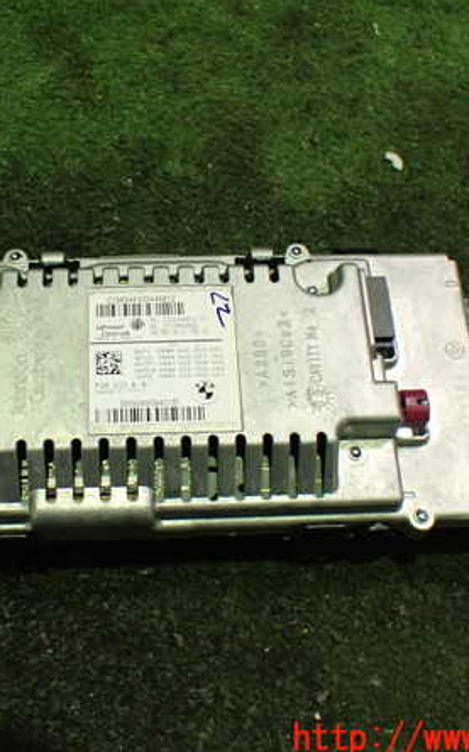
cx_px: 168
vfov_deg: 46.2
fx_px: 881
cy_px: 379
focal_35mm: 43
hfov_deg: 29.7
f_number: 2.3
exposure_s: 1/60
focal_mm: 5.4
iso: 800
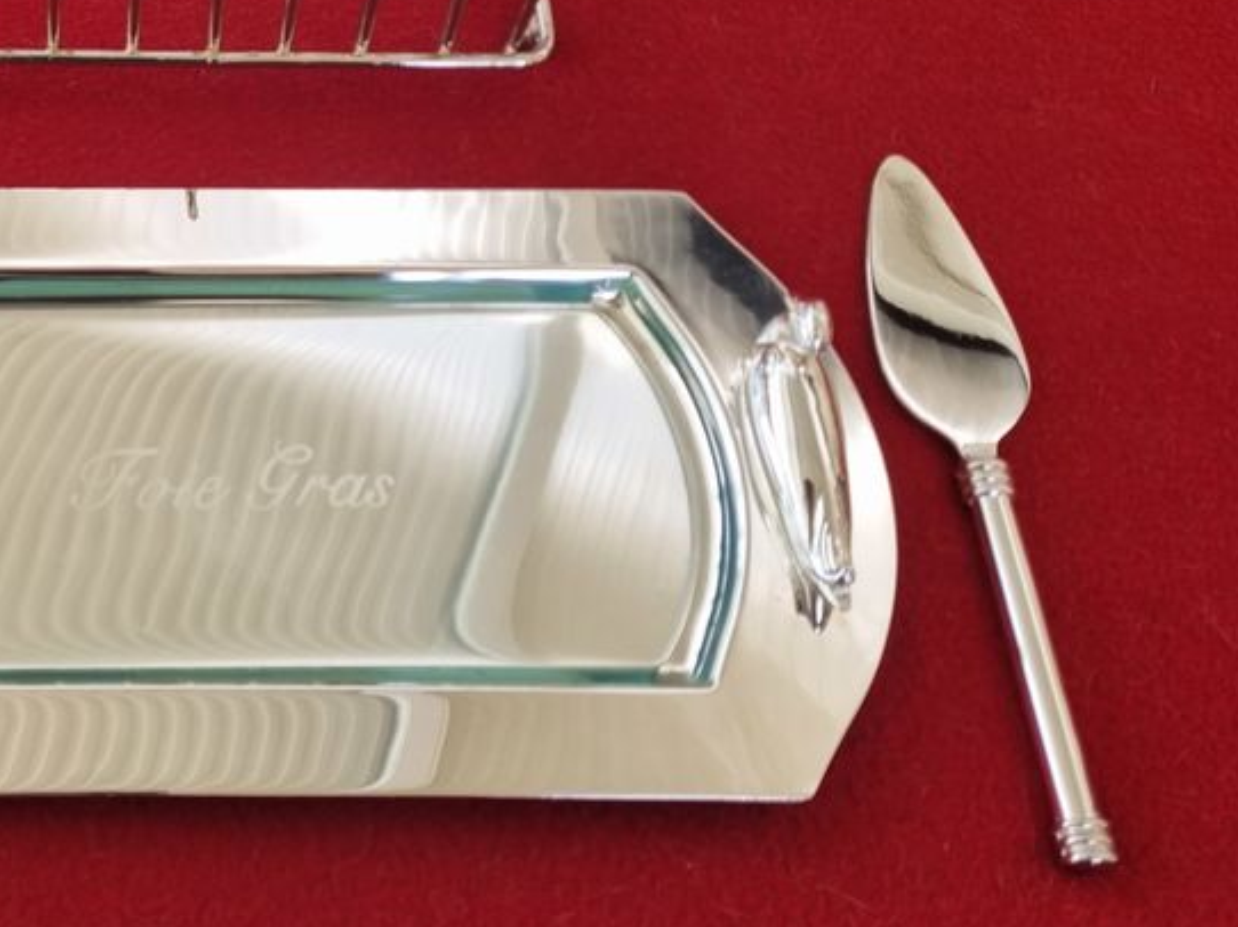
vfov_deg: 29.6
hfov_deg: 37.2
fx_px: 1716
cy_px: 201
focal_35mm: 48
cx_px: 130
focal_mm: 5.4
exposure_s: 1/224
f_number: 1.8
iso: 50
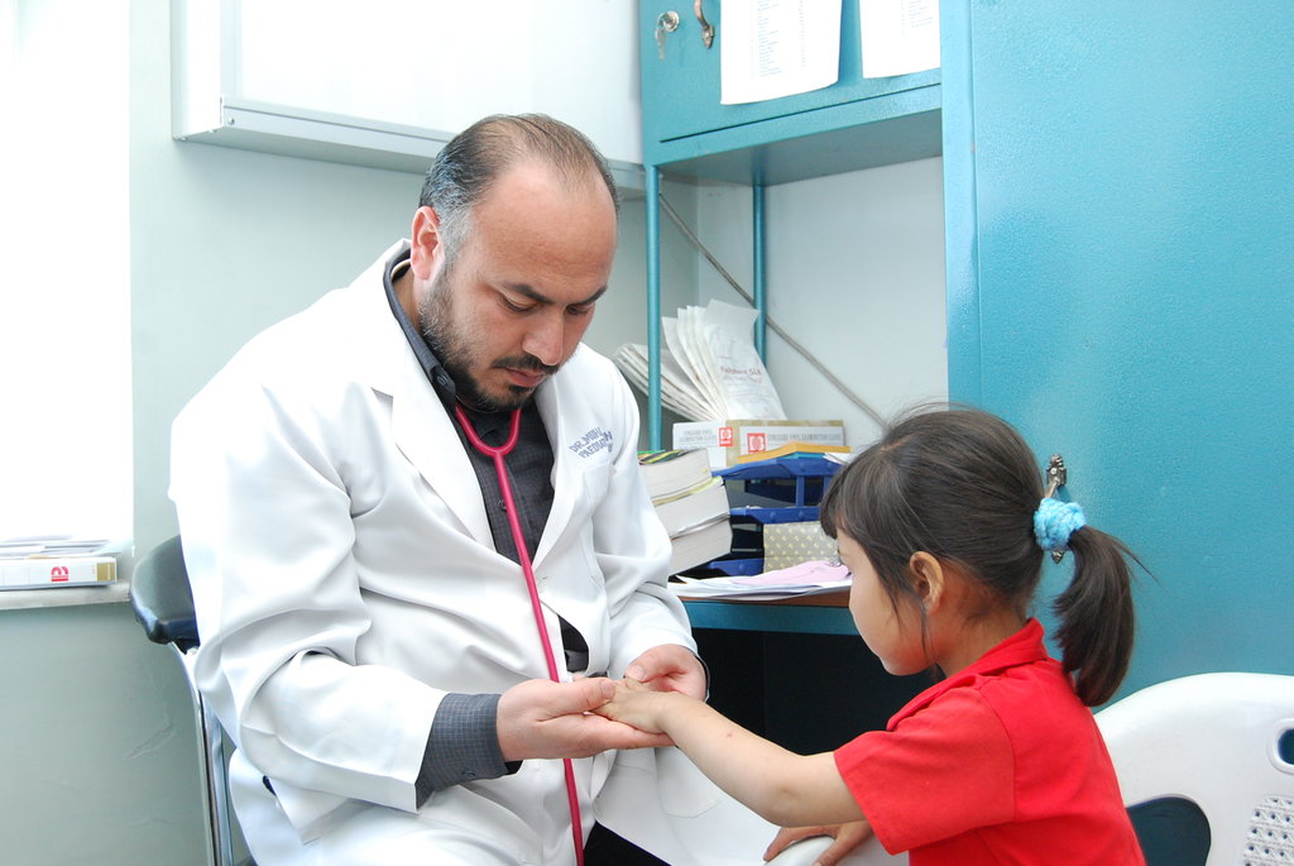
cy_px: 433
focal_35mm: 48
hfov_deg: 41.1
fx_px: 1727
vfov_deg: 28.1
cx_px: 647
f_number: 5.6
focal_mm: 32
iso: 800
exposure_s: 1/125
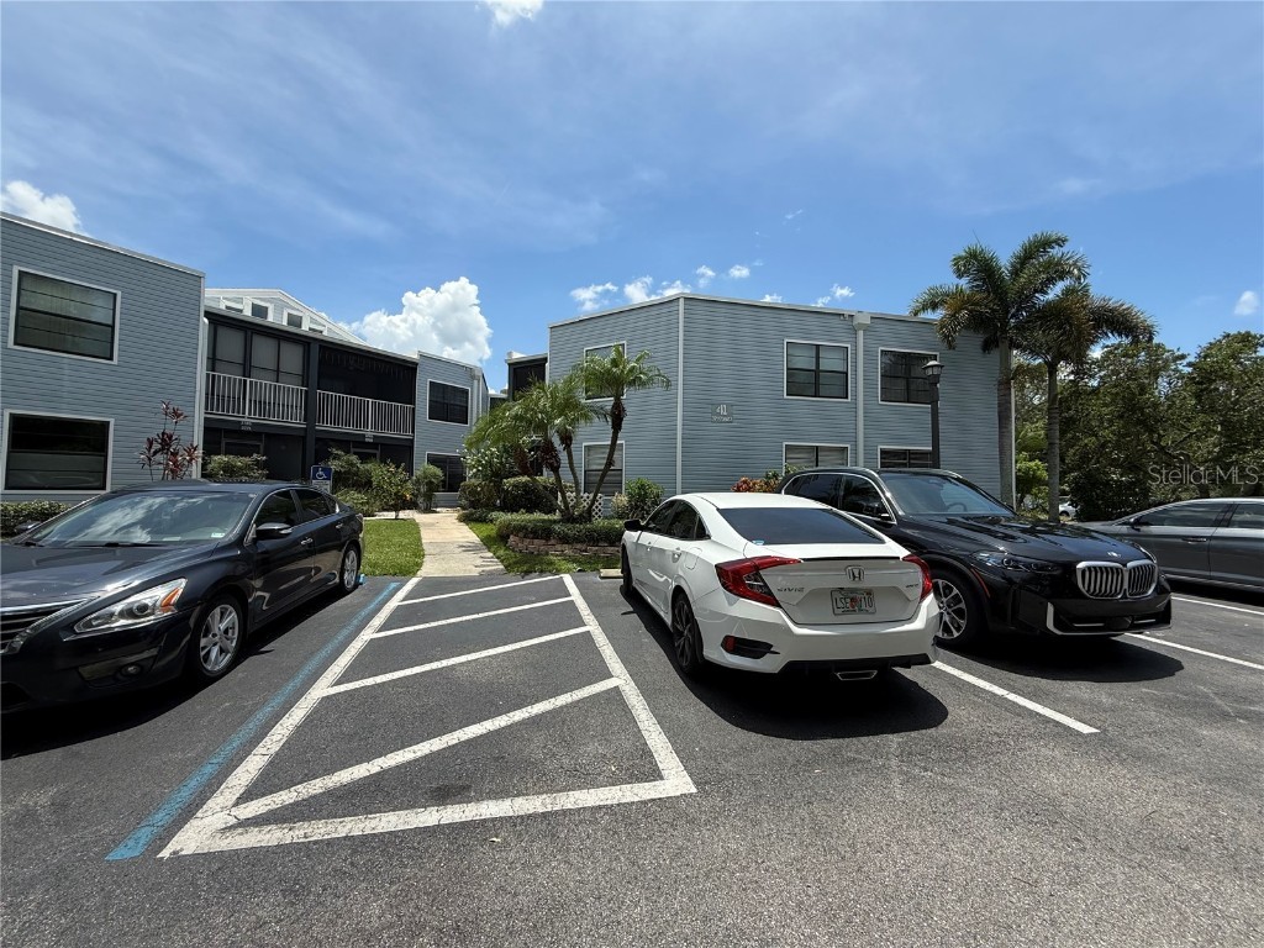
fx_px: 511
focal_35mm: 14
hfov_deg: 102.1
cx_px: 632
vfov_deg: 85.7
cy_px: 474
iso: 50
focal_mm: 2.22
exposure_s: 1/1961
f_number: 2.2
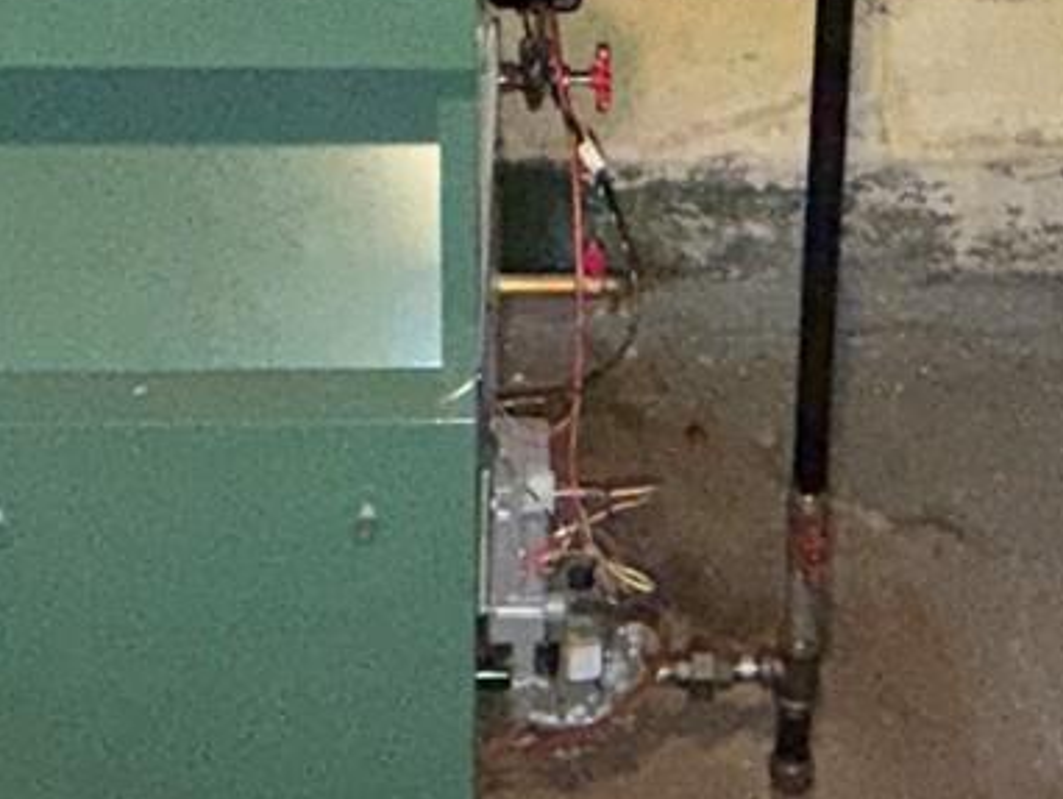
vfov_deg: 17.4
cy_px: -443
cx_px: 637
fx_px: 2305
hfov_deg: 25.9
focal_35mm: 75
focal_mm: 2.22
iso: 400
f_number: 2.2
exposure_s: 1/47
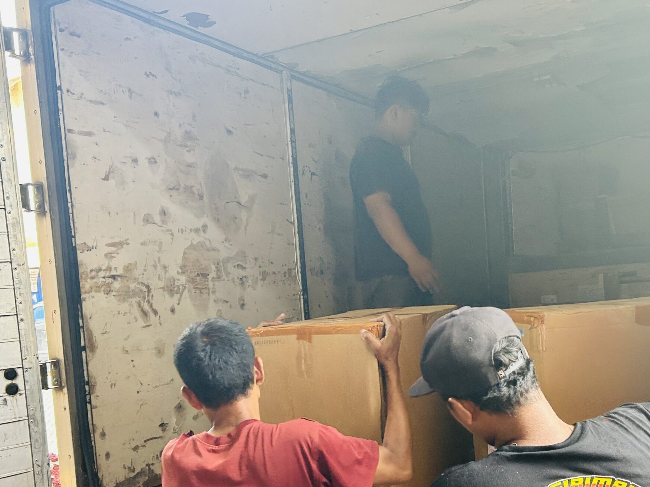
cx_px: 416
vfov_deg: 37.4
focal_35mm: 38
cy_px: 320
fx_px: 714
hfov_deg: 48.4
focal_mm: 5.7
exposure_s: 1/121
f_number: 1.5
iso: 125
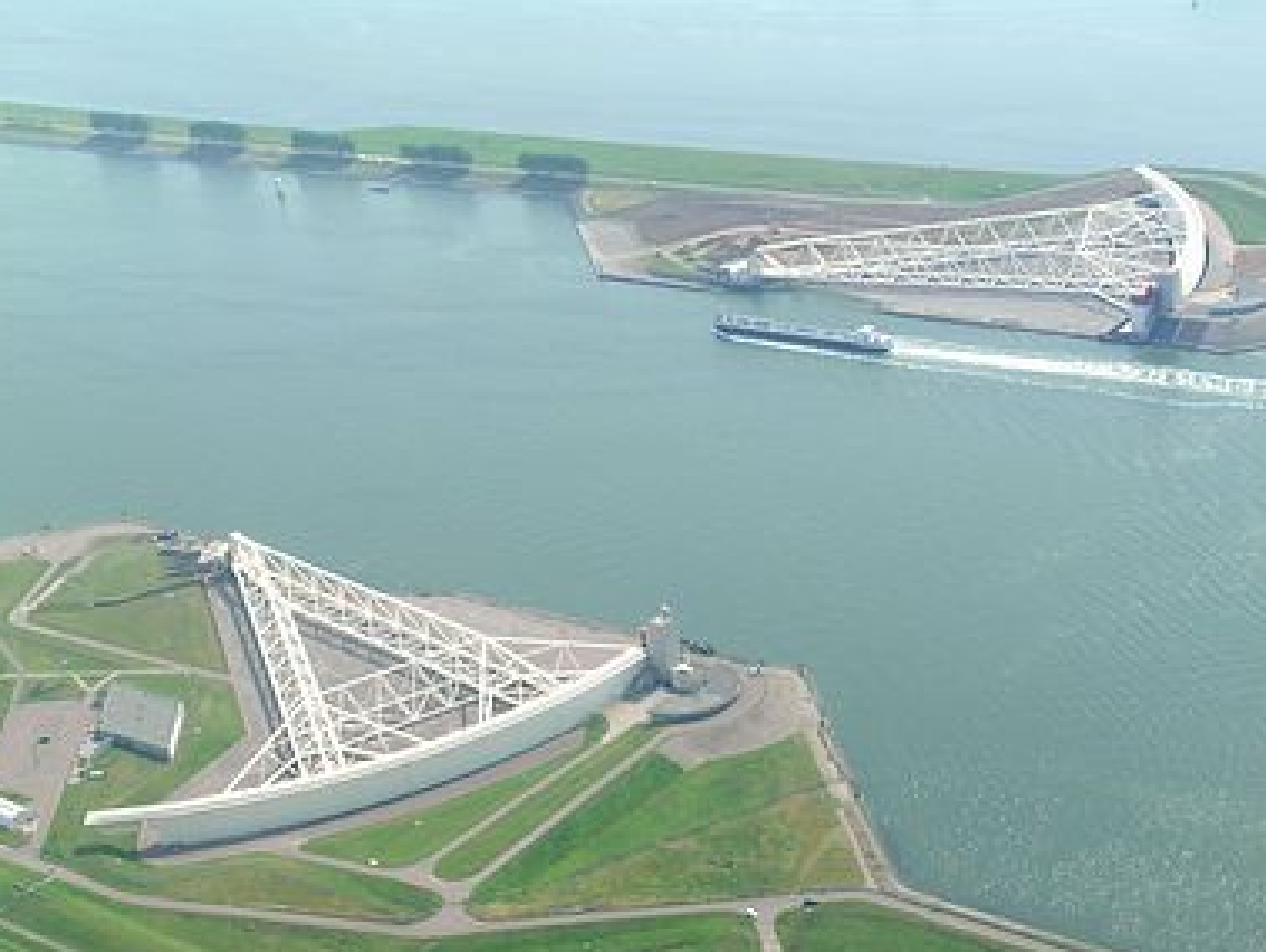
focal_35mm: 74
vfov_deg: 19.9
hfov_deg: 26.3
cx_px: 630
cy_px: 496
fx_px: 2708
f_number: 6.9
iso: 50
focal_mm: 14.5
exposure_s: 1/170
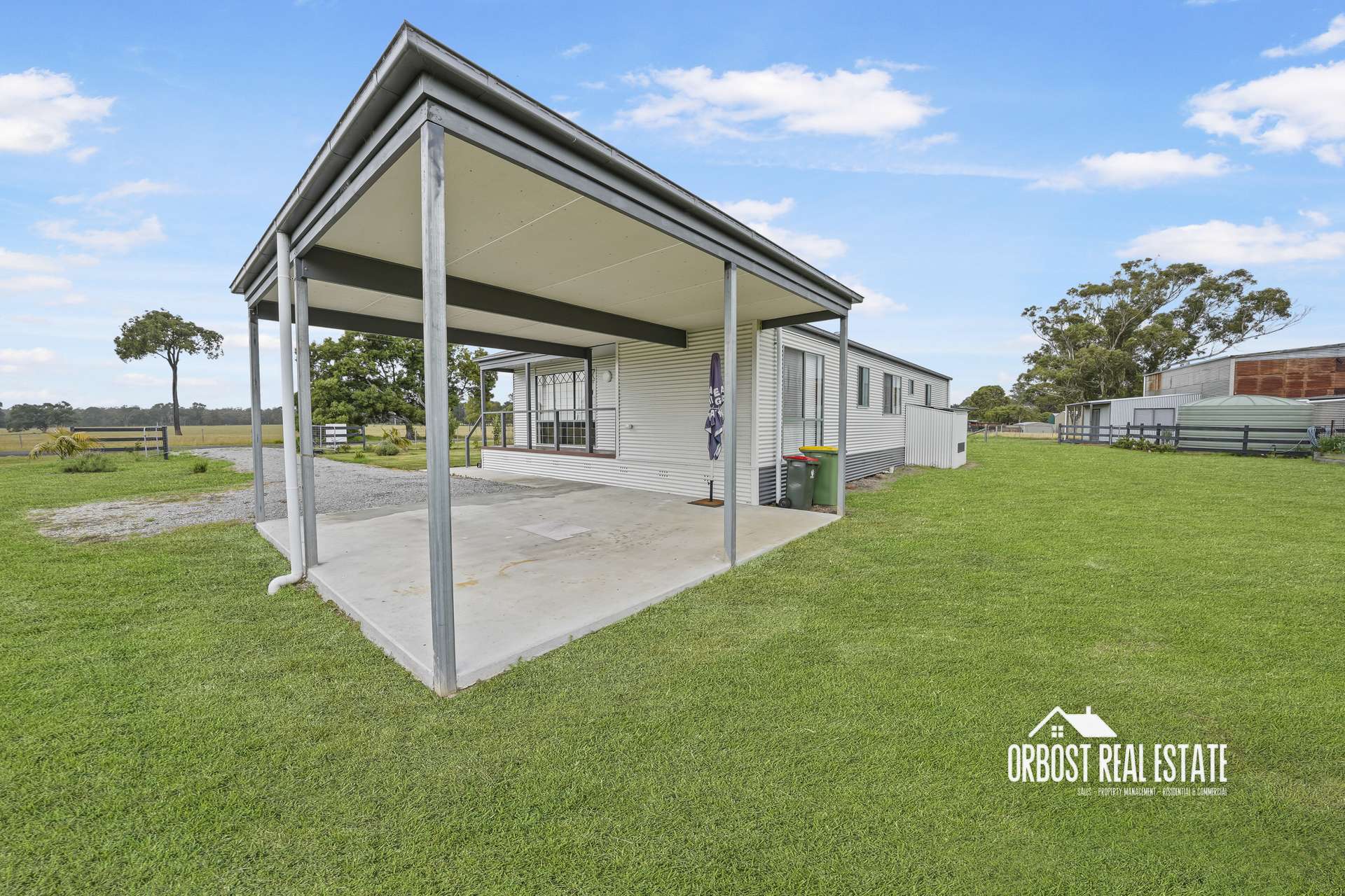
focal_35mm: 12
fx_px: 448
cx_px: 672
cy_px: 448
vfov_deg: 90.0
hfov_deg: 112.6
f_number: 11
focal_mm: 12
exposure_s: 1/30
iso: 160
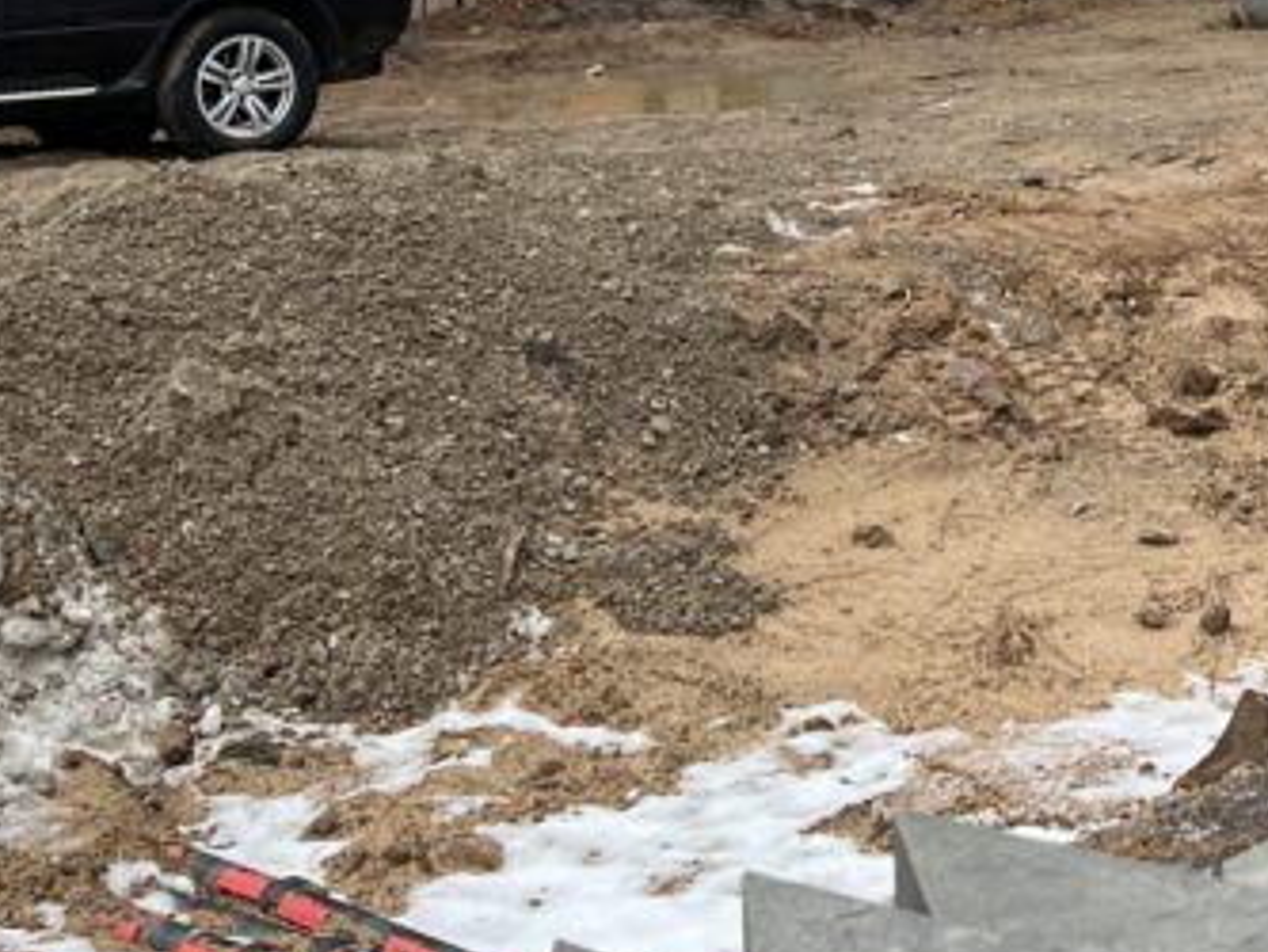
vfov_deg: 17.5
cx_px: 1192
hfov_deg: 23.6
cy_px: -209
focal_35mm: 80
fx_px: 2931
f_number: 1.5
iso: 40
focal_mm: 5.7
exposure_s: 1/208
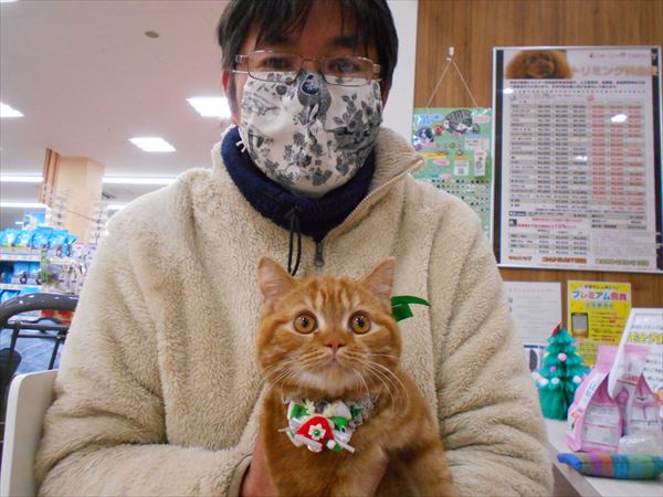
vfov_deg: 46.8
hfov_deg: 60.0
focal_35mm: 30
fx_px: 575
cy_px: 248
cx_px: 332
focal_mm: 5.1
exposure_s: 1/125
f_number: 3.4
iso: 800
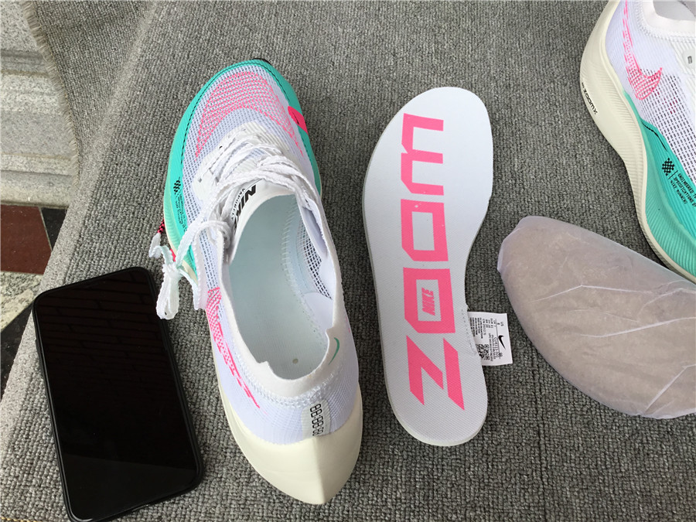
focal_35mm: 31
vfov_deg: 45.4
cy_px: 261
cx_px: 348
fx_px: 623
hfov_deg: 58.4
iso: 25
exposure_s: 1/183
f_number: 2.4
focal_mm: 3.3
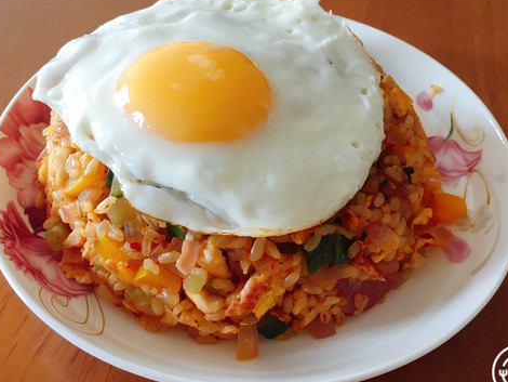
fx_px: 543
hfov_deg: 50.1
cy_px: 193
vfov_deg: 38.7
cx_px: 246
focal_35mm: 37
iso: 50
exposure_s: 1/33
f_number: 2.2
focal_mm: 4.15
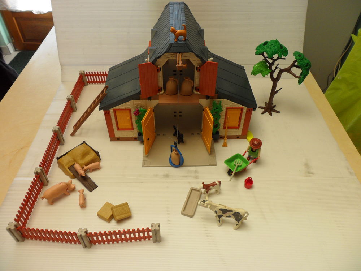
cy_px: 136
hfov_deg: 65.3
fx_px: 282
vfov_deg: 51.4
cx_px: 180
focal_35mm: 27
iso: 80
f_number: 3.5
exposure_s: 1/60
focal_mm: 4.9
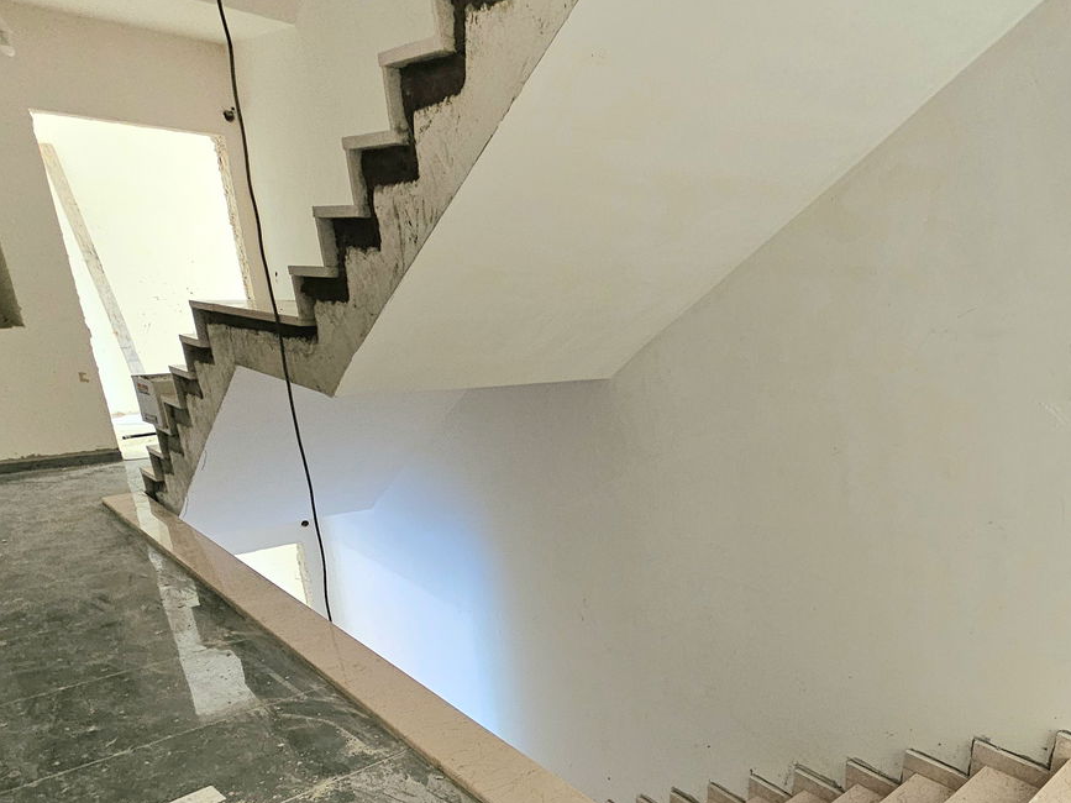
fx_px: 742
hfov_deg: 66.9
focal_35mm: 24
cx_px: 809
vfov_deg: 54.0
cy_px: 610
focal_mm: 2.2
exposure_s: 1/33.4
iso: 400
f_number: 2.2
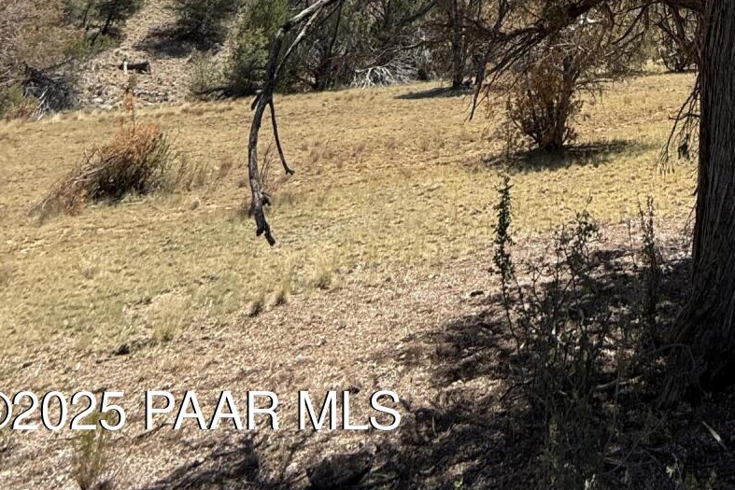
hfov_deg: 46.6
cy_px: -437
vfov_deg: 20.8
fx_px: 756
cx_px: 668
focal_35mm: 37
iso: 50
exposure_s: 1/701
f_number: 2.2
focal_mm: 2.22
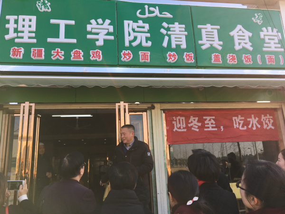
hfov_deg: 61.7
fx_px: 239
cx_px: 142
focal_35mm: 29
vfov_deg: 48.2
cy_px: 107
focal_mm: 4.15
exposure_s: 1/509
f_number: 2.2
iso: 25
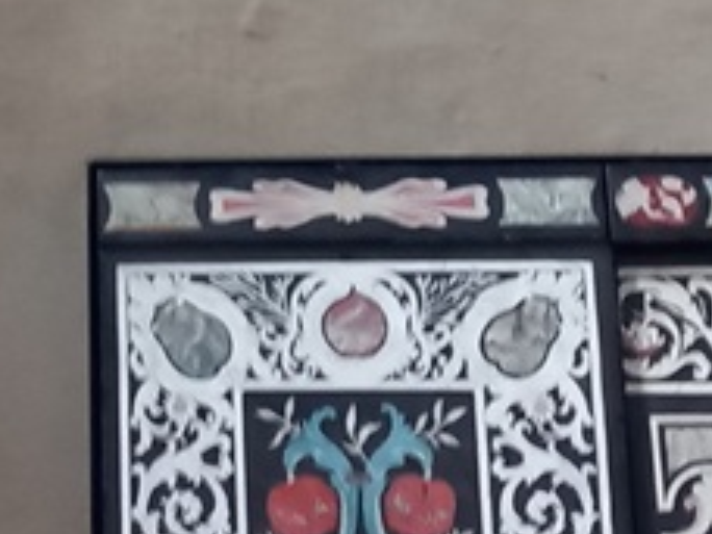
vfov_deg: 8.5
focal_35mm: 169
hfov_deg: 11.5
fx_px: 3476
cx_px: -47
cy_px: -408
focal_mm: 4
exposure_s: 1/25
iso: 320
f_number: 1.8
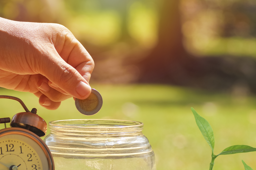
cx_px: 145
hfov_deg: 10.5
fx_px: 1399
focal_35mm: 197
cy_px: 119
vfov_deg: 7.0
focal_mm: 90
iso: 100
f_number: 6.3
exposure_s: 1/500
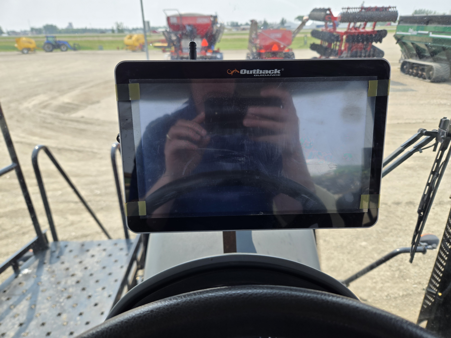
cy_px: 169
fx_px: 300
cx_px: 226
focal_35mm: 23
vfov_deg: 58.9
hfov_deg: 73.9
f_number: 1.8
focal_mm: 5.4
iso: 25
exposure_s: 1/1016
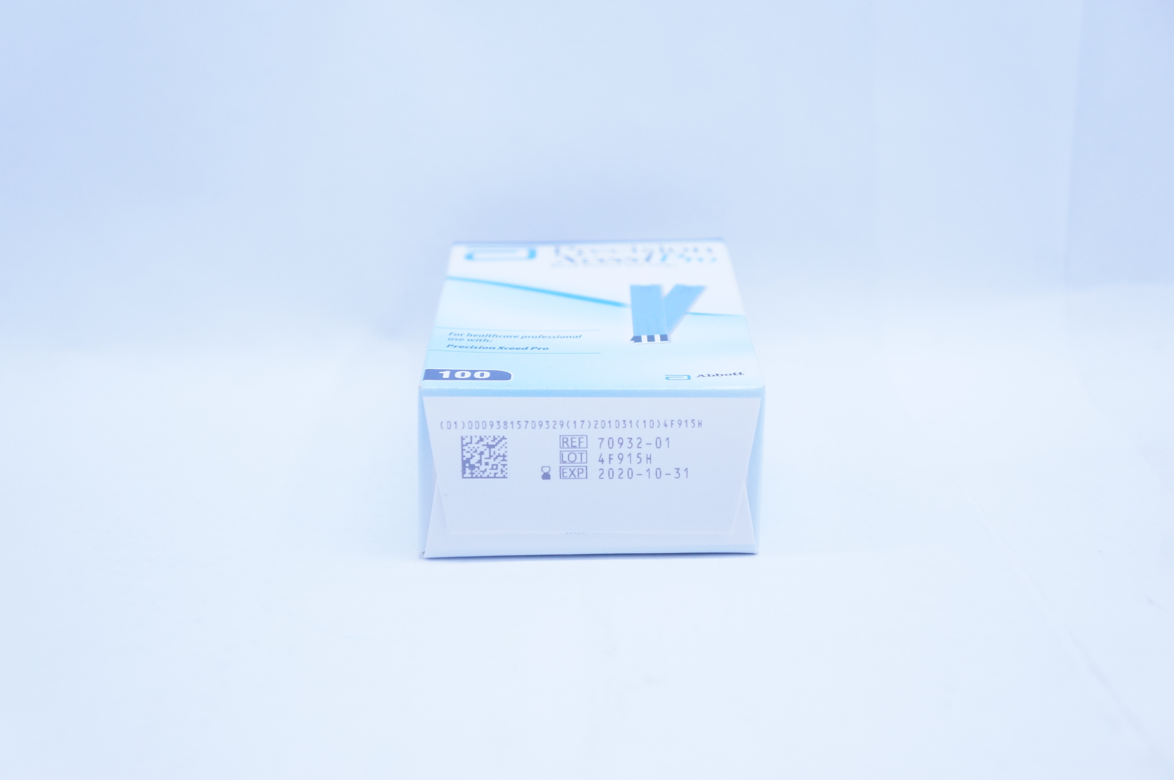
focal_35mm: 63
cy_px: 390
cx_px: 587
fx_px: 2052
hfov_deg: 31.9
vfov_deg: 21.5
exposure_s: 1/200
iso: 800
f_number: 4.5
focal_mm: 42
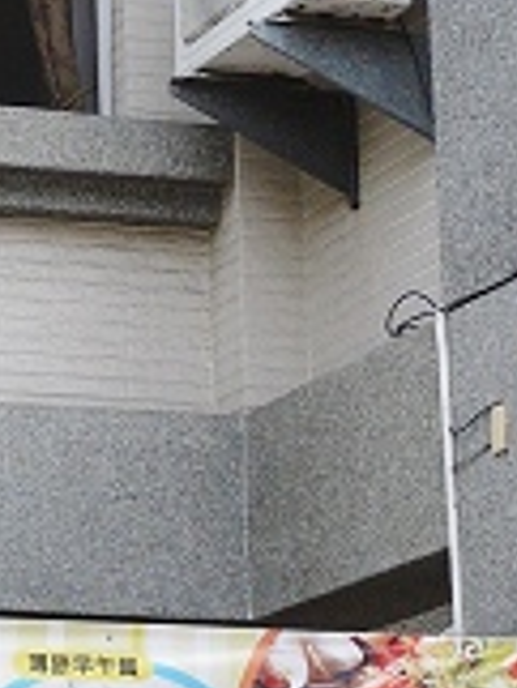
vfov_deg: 17.1
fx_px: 2208
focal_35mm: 111
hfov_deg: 13.1
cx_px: -43
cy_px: 773
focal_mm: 14
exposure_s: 1/800
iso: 100
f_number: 2.5
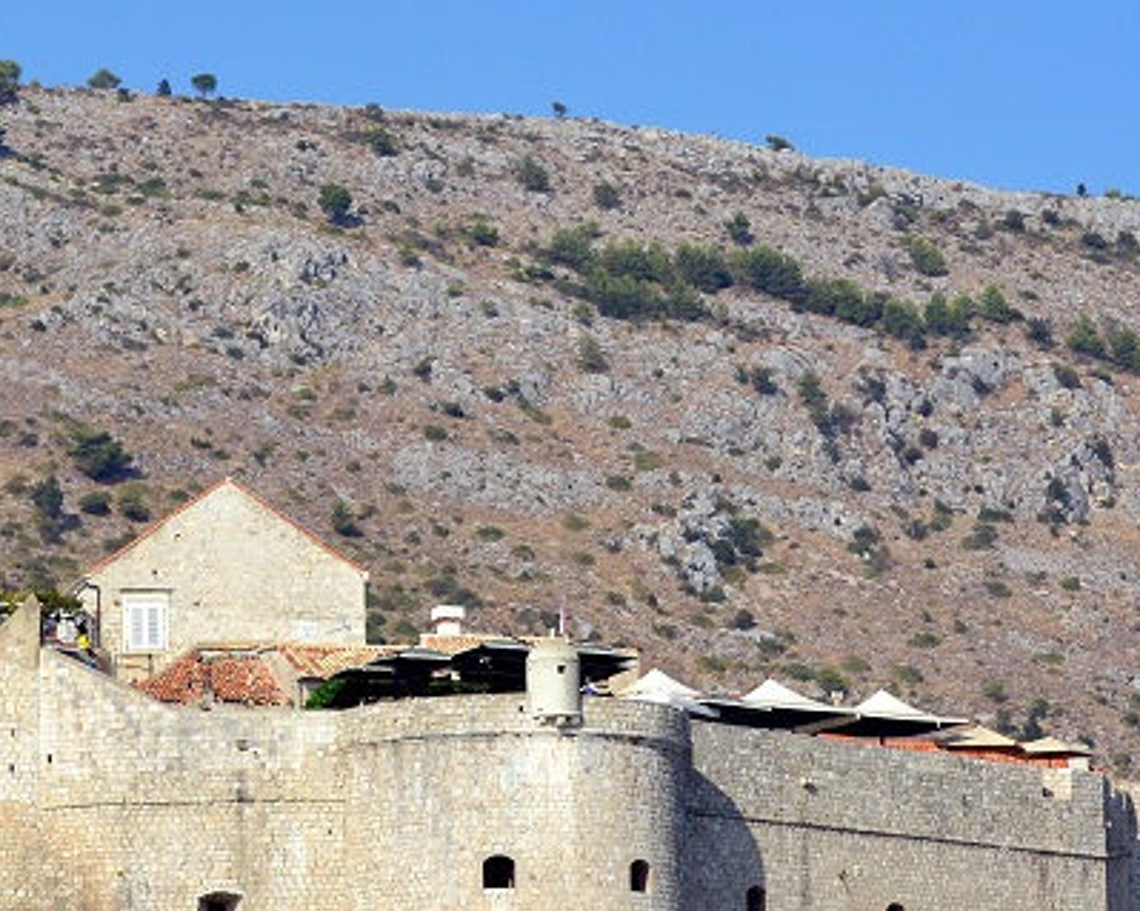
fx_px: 7893
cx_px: 526
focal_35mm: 234
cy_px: 524
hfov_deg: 8.3
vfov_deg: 6.6
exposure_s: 1/1600
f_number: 9
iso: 640
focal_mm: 70
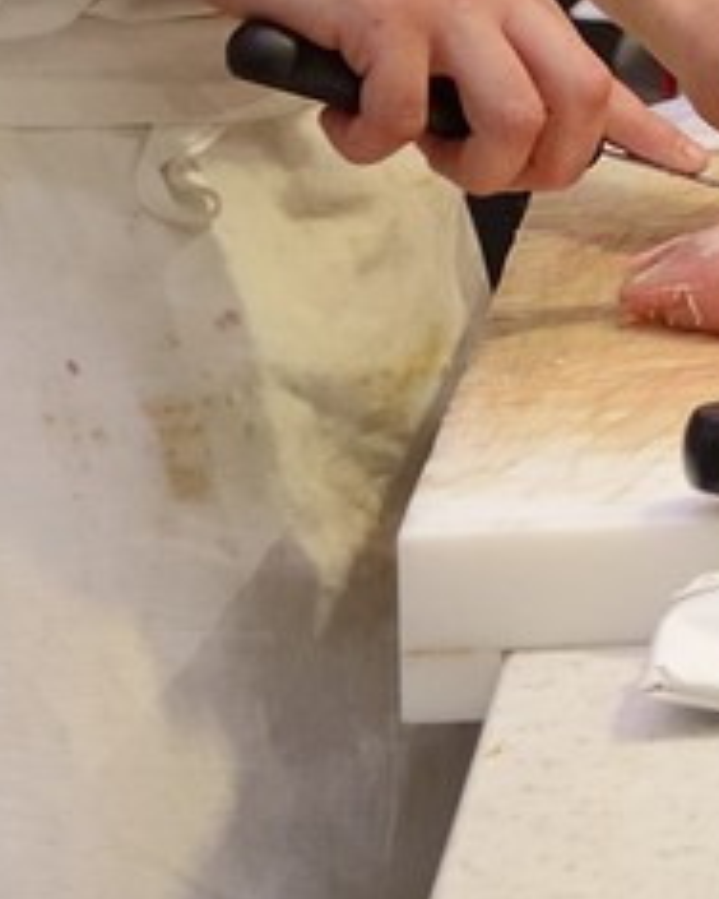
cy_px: -849
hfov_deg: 5.8
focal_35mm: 243
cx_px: 2306
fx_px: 6464
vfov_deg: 7.6
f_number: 4.5
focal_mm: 38
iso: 800
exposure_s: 1/125
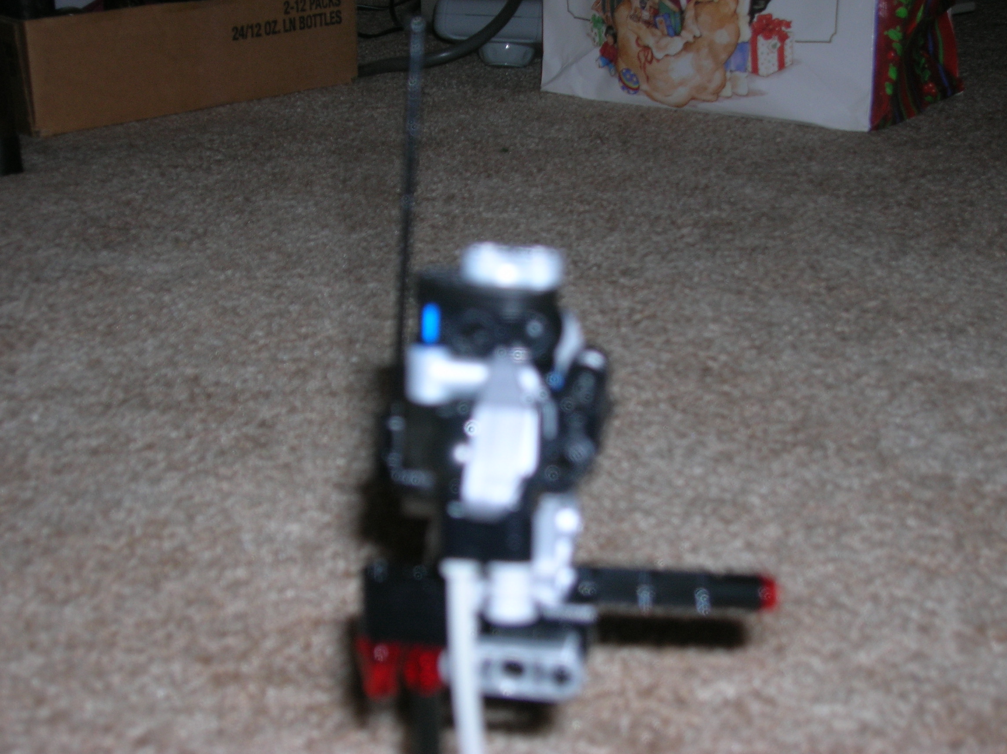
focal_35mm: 58
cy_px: 377
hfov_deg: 33.3
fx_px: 1686
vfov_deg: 25.2
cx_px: 504
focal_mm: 9.7
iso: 50
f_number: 3.5
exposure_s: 1/60.1
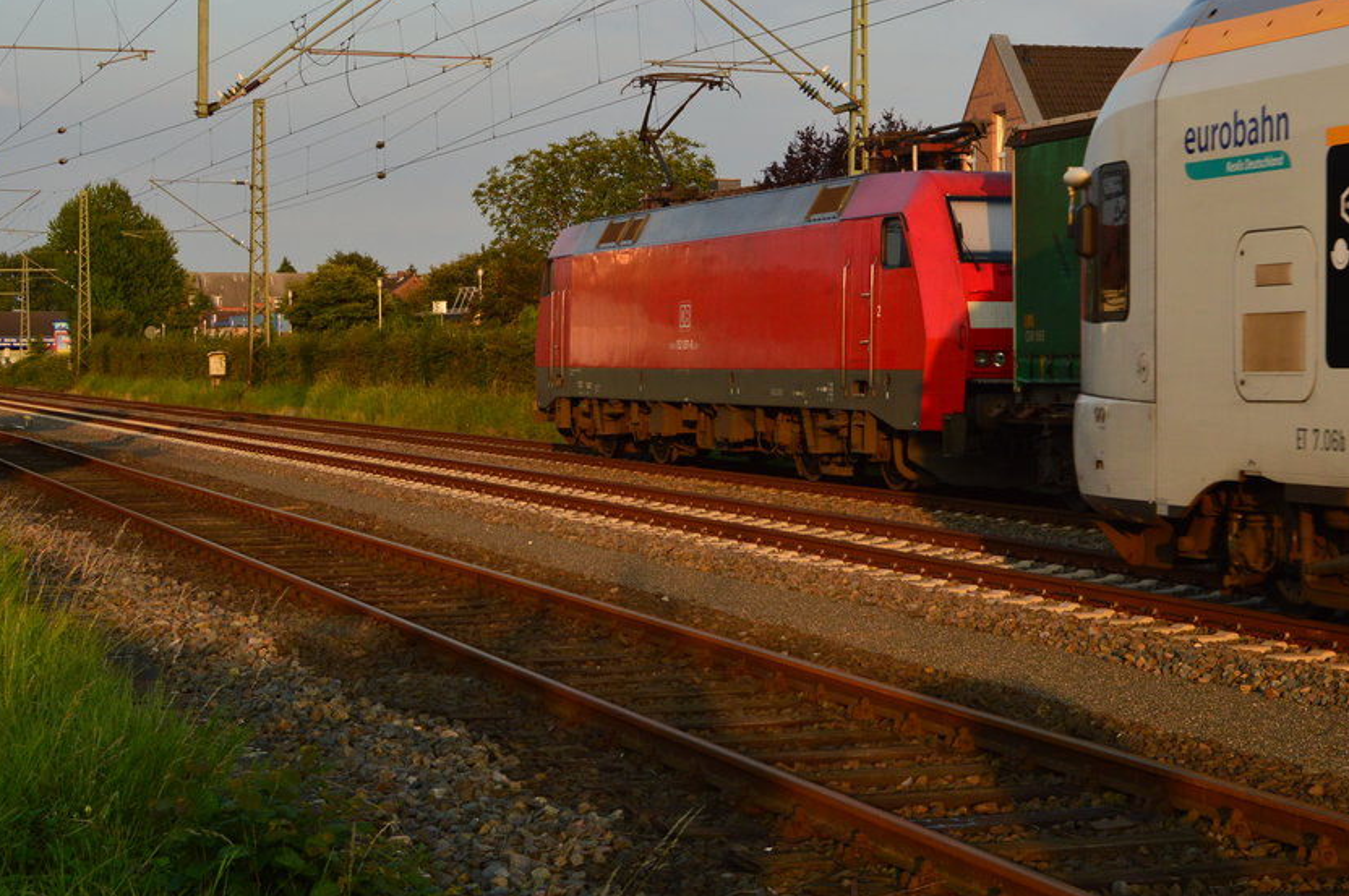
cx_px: 858
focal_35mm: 76
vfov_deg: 18.0
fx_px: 2835
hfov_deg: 26.7
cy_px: 430
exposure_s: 1/640
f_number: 7.1
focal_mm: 35
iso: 400
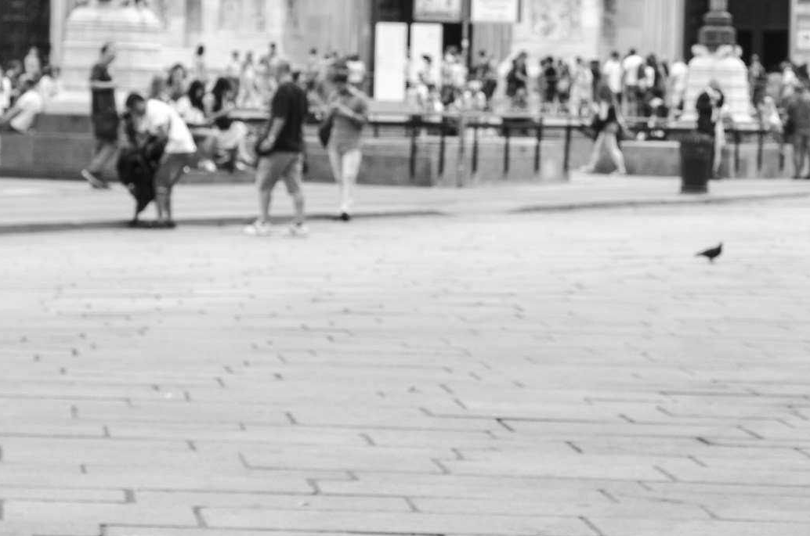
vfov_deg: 7.8
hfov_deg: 11.8
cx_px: 705
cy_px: 152
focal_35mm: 174
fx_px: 3907
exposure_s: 1/250
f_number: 6.3
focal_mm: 50
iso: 160
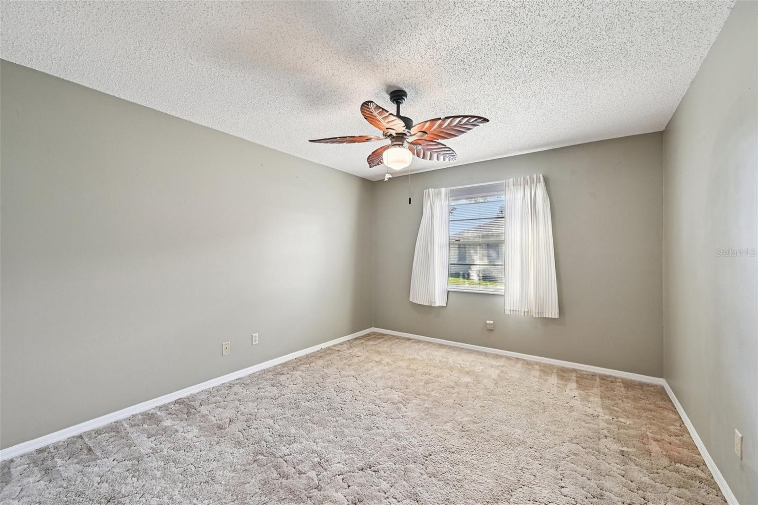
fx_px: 295
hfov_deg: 104.3
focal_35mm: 14
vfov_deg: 81.2
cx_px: 379
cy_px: 252
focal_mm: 14
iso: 400
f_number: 8
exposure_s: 1/60
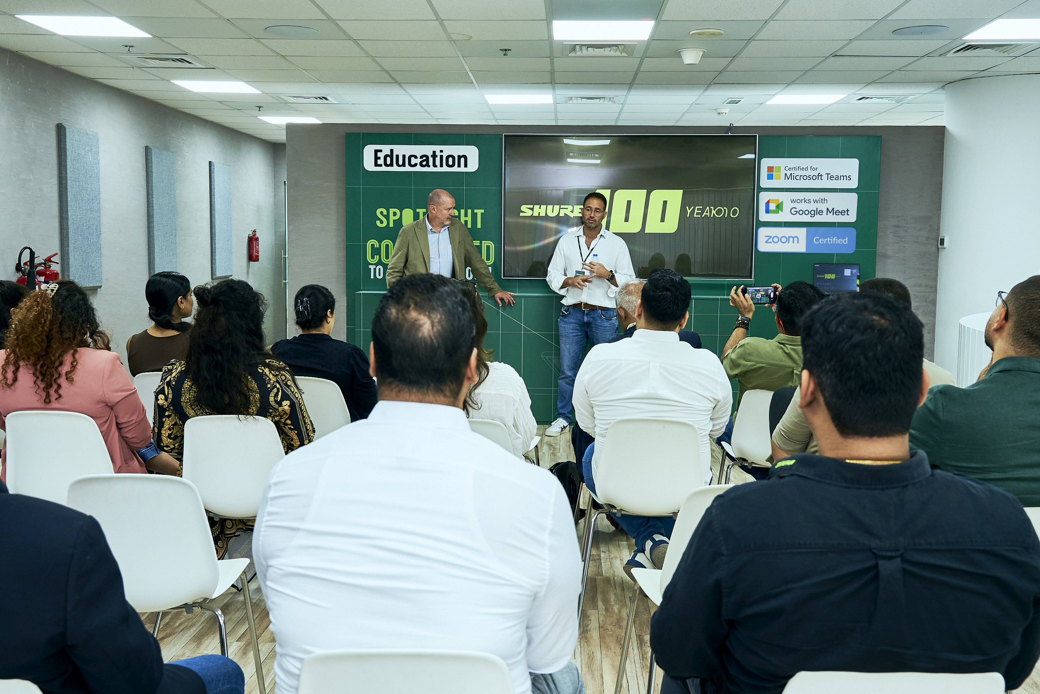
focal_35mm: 36
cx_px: 520
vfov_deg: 36.9
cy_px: 347
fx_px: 1040
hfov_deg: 53.1
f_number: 4.5
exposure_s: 1/125
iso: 800
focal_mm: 24
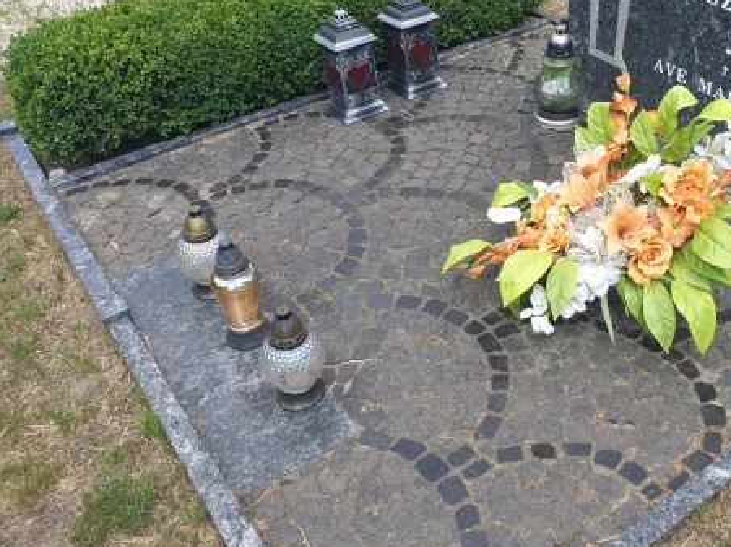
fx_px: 781
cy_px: 177
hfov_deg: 48.8
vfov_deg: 38.1
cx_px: 518
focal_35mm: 37
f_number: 2.4
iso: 50
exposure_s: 1/531
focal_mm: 4.3
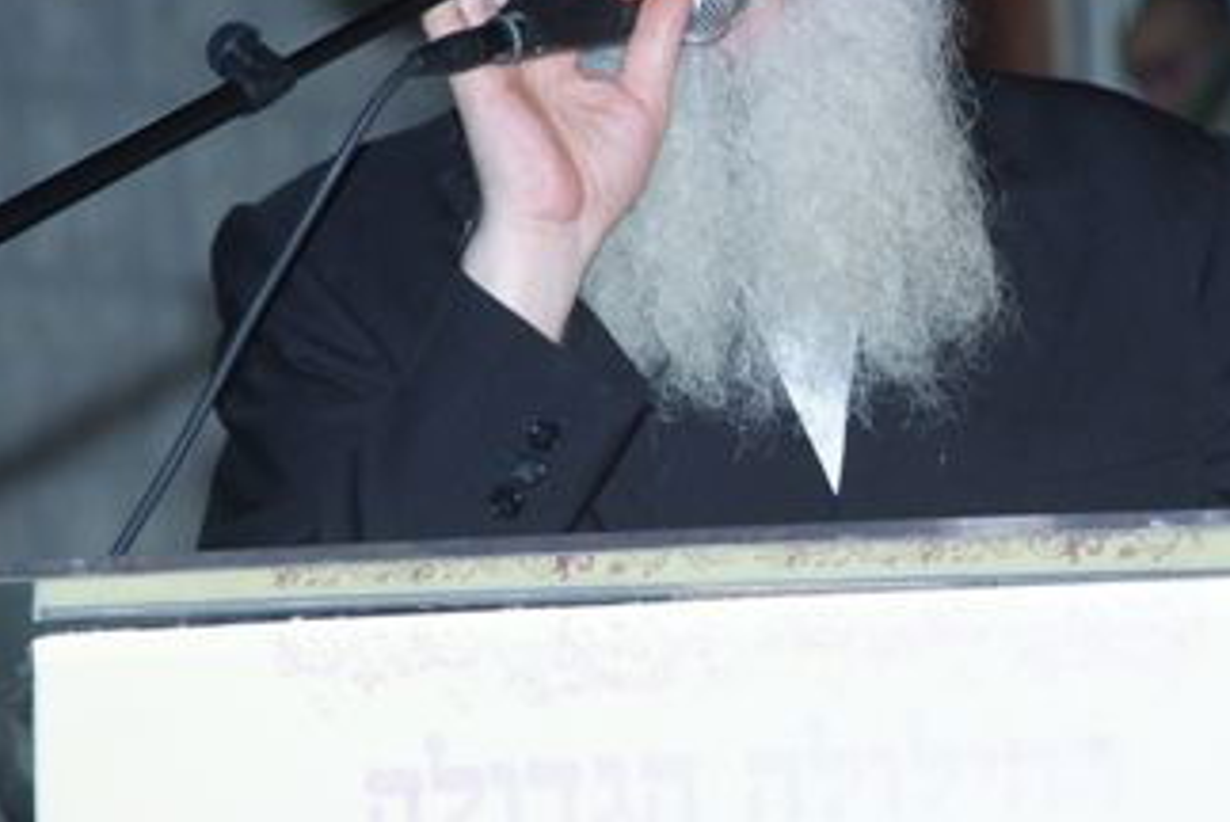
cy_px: 30
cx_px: 784
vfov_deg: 3.4
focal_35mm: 402
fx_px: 13747
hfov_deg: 5.1
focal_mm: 135
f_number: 5.6
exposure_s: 1/160
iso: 1000
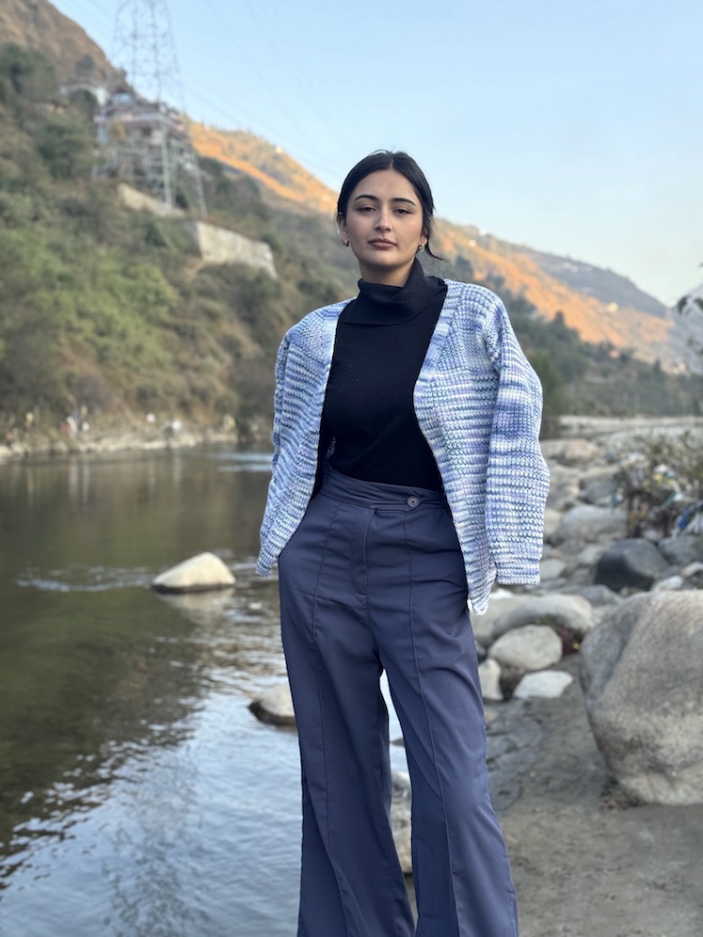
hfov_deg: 30.3
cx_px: 352
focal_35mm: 48
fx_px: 1300
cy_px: 468
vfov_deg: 39.7
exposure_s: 1/397
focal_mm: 6.76
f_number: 1.78
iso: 64
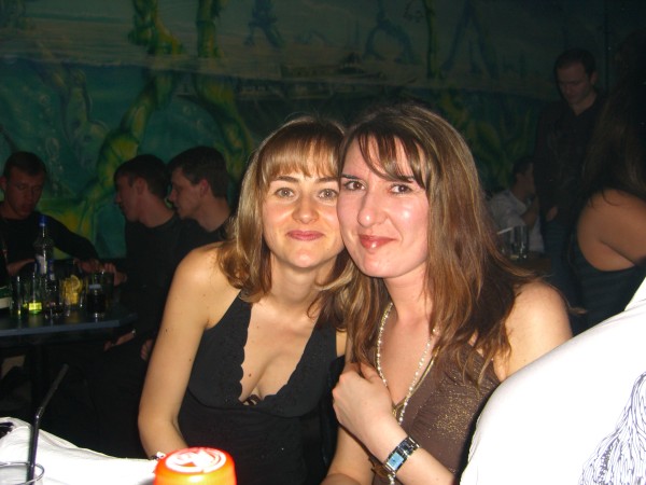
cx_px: 323
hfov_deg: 49.0
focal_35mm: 38
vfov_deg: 37.7
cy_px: 242
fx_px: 709
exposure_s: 1/60
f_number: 2.8
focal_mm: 7.9
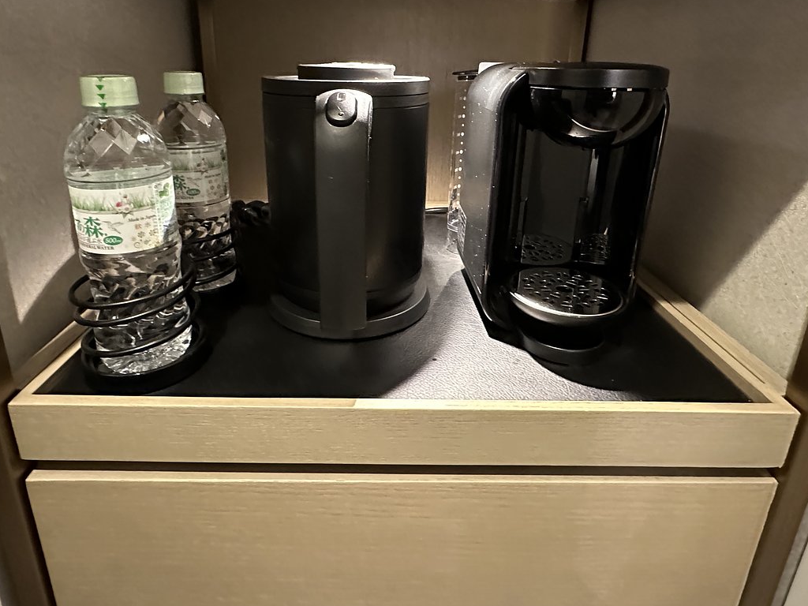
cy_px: 209
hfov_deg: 78.9
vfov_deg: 62.1
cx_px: 384
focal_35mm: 21
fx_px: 490
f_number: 2.2
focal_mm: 2.22
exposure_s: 1/40
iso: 1250
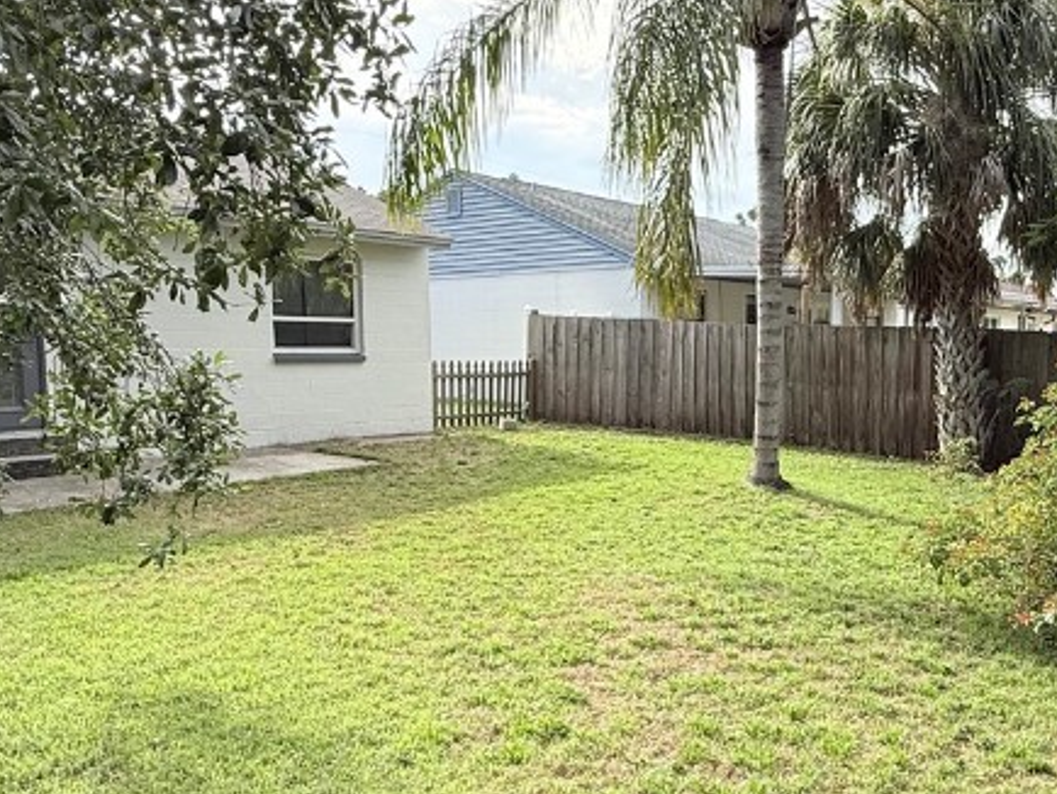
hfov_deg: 54.3
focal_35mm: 33
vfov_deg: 42.9
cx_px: 694
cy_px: 458
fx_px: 1008
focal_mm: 2.22
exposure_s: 1/465
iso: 64
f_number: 2.2
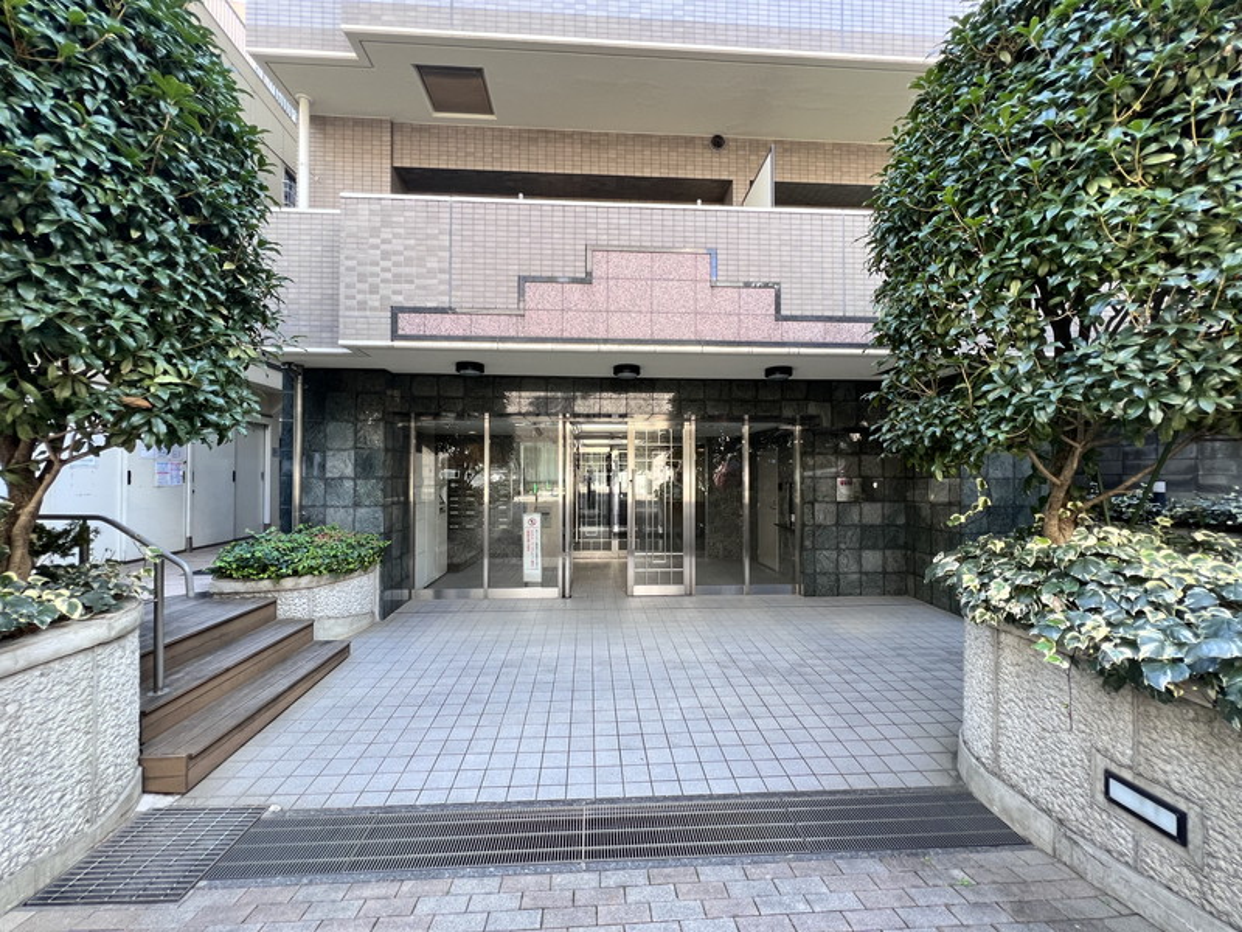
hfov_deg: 106.2
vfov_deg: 89.9
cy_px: 466
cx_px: 621
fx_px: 466
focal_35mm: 13
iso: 80
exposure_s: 1/99
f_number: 1.8
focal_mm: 1.57
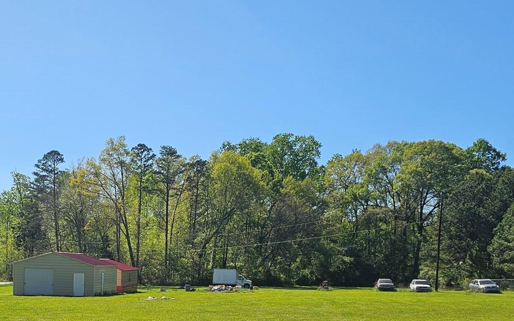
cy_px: 308
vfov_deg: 23.6
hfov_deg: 37.1
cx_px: 119
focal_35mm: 53
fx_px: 743
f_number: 1.7
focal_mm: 6.3
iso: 10
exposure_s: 1/1290
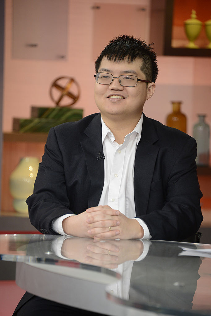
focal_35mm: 300
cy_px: 158
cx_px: 106
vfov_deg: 6.9
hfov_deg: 4.6
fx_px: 2639
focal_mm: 300
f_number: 5.6
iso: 1600
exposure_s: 1/160
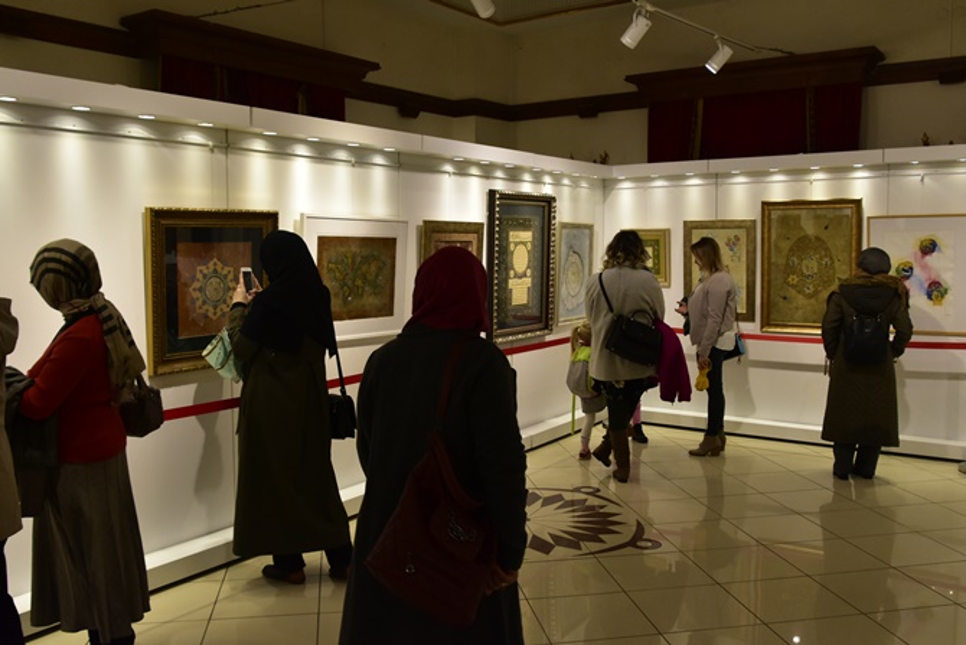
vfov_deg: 41.7
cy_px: 322
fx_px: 845
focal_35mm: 32
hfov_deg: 59.5
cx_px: 483
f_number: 6.7
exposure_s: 1/250
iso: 1600
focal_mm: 21
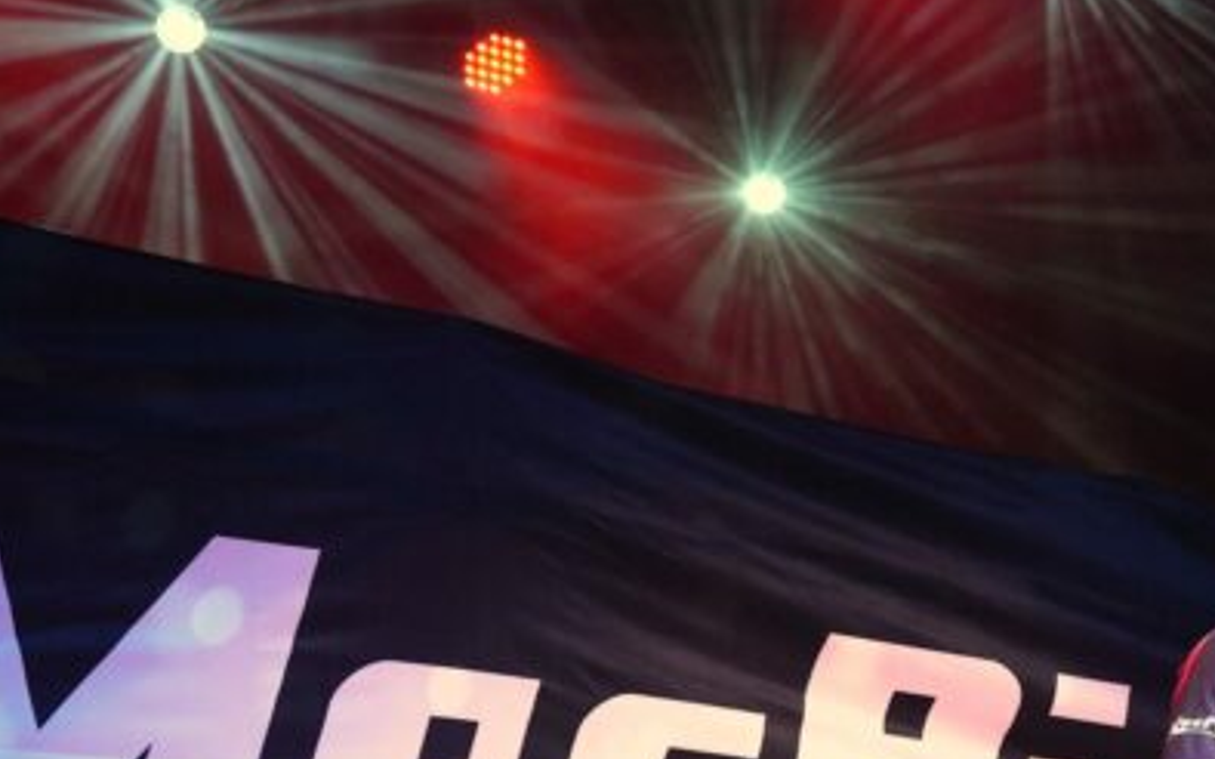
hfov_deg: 15.1
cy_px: 753
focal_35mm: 137
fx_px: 4535
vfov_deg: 9.5
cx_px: 1082
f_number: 4.5
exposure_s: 1/160
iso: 3200
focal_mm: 46
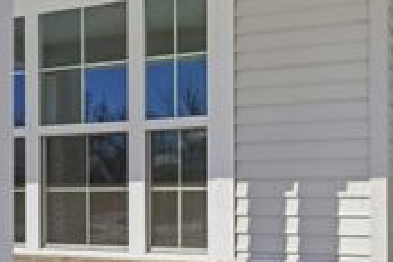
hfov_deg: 40.4
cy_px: 193
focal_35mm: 47
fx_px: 518
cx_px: 296
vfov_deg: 28.0
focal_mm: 11
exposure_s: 1/2000
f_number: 11
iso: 100
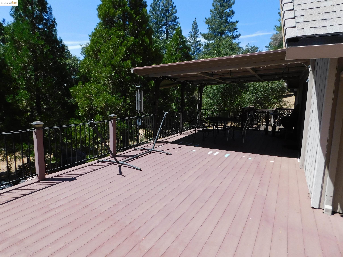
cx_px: 172
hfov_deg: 73.9
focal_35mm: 23
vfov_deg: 58.9
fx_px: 228
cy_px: 128
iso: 125
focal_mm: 4
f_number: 3
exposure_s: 1/1250
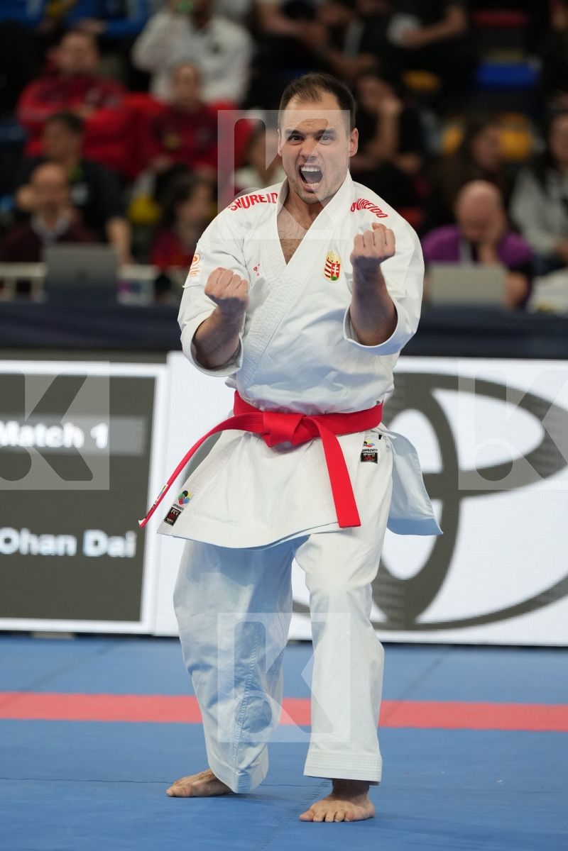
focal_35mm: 277
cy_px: 426
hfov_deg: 5.0
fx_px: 6555
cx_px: 284
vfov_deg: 7.4
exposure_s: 1/500
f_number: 2.8
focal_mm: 185
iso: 1000
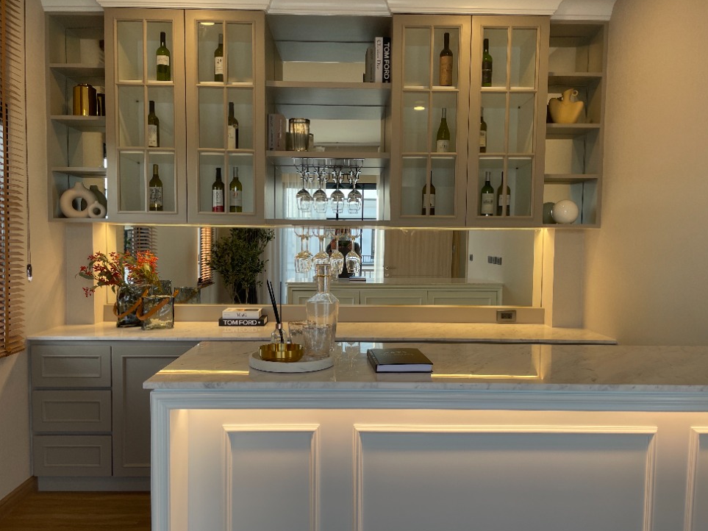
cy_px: 269
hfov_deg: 65.3
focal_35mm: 27
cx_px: 355
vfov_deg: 51.3
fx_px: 552
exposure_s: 1/121
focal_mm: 4.2
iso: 50
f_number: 1.6
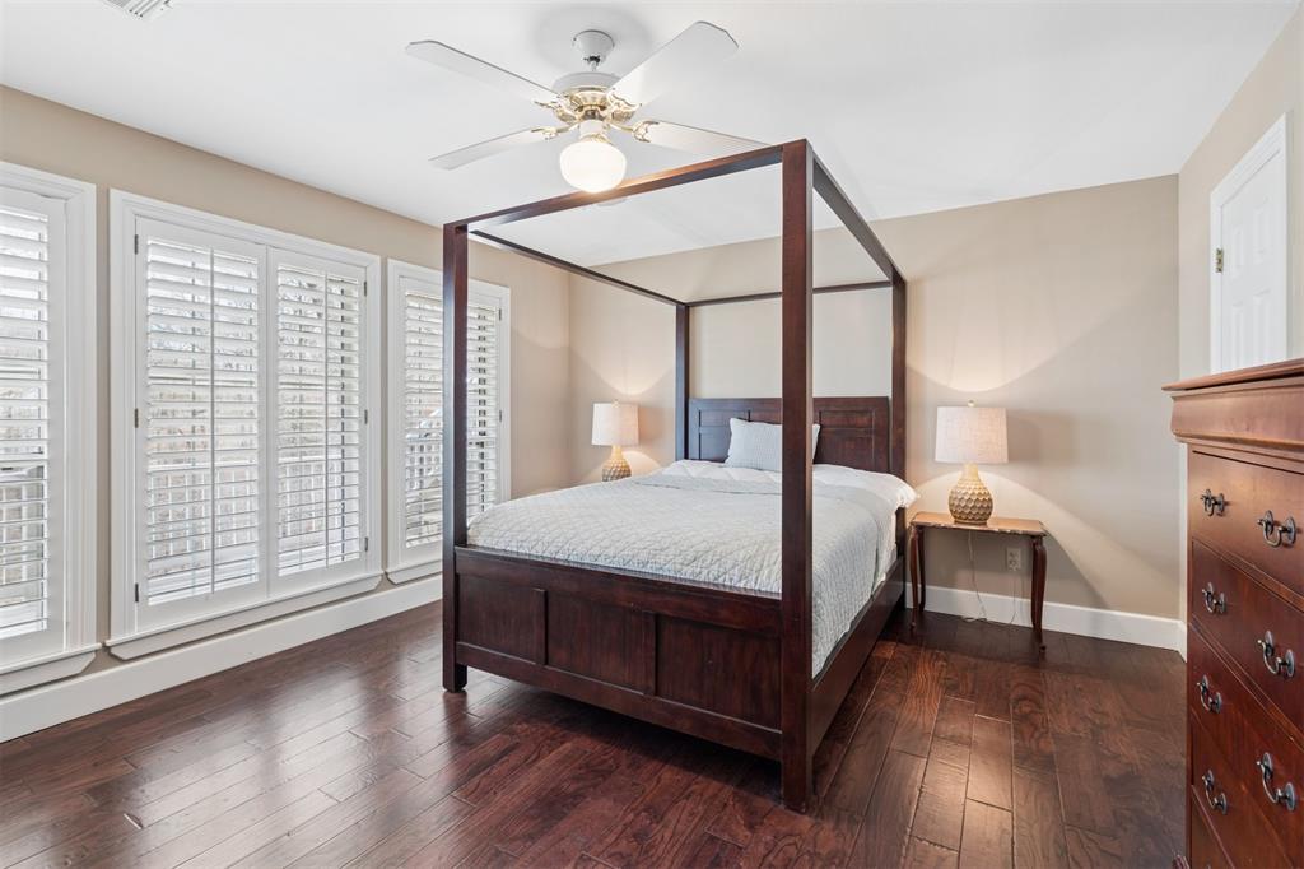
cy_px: 434
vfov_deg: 73.7
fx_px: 579
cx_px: 652
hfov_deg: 96.8
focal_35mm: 16
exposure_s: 1/4
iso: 200
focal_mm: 16
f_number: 7.1
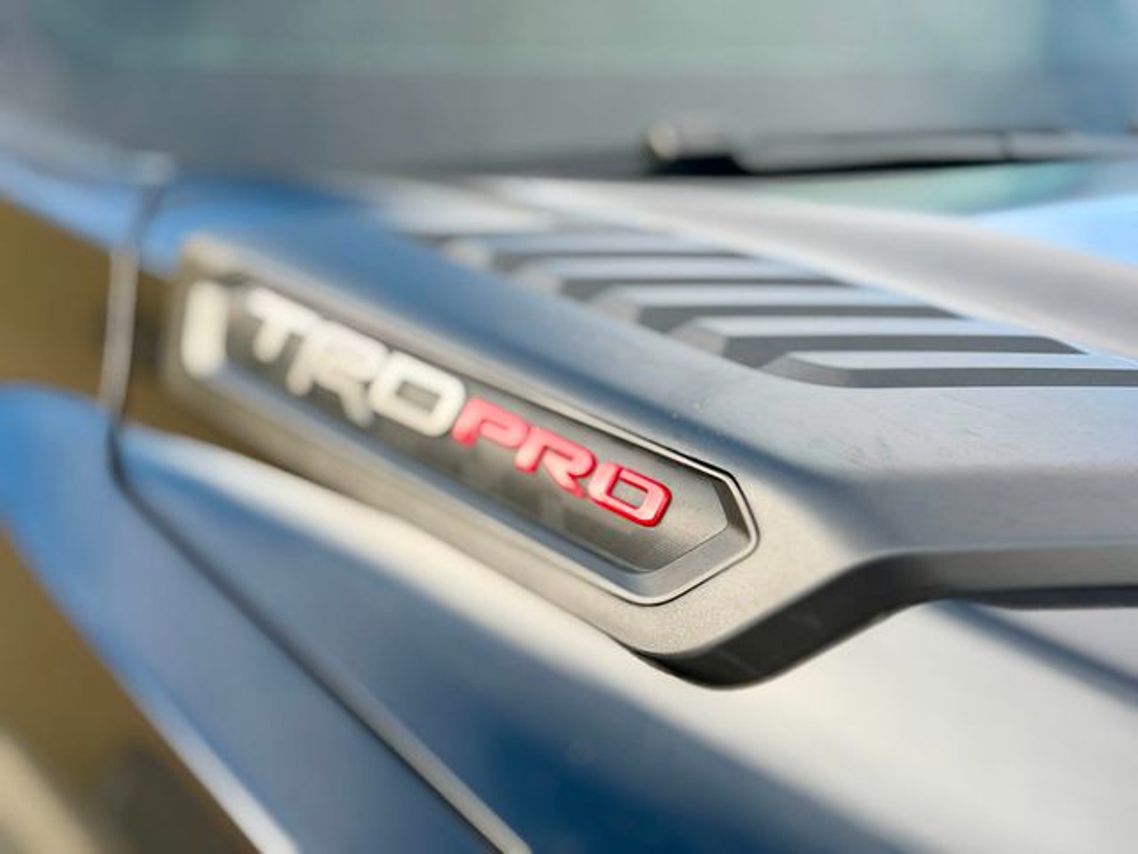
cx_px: 569
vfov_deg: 30.3
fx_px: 1578
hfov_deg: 39.7
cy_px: 427
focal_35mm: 48
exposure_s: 1/712
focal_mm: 6.76
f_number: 1.78
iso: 64
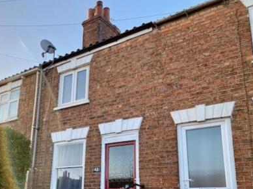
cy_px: 137
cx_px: 71
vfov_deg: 36.1
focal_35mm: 39
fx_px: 285
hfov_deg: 46.6
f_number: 1.8
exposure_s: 1/321
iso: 32
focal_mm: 4.25
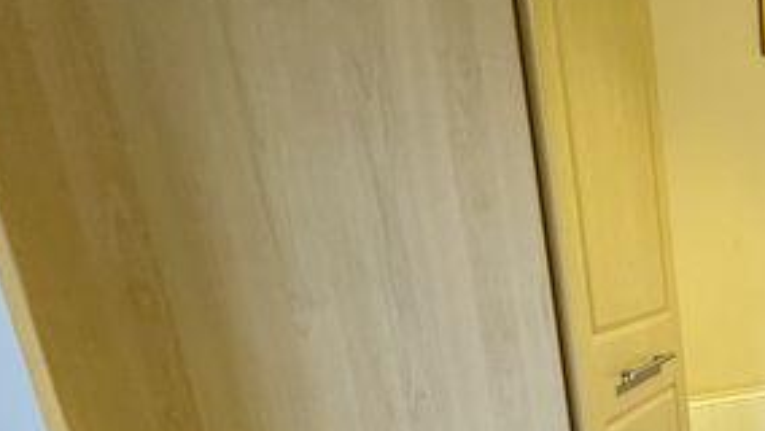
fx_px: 873
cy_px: 488
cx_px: 916
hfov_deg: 36.6
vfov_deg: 25.5
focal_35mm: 43
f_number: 2.2
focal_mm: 2.22
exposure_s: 1/100
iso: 250
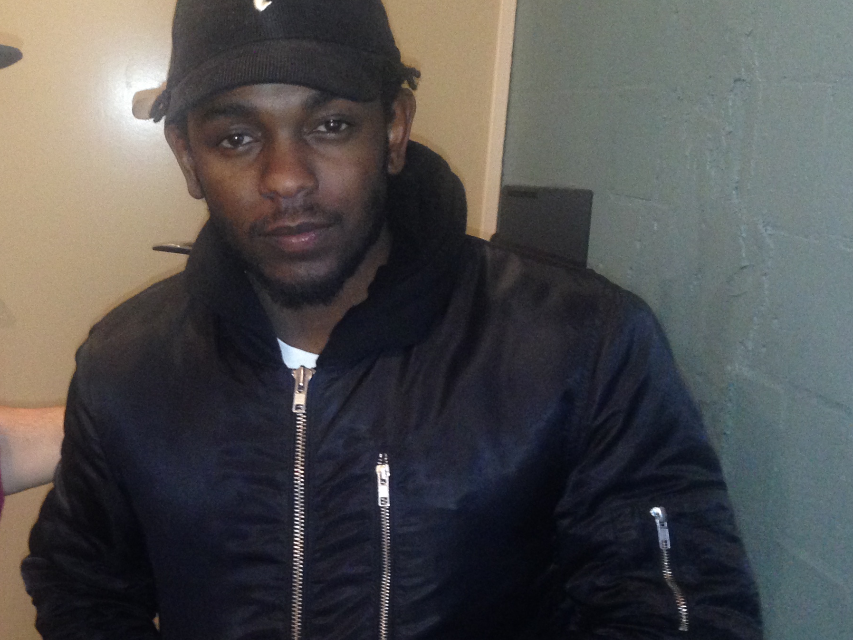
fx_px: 1478
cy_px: 316
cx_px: 155
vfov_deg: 24.4
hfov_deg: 31.3
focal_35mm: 60
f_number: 2.4
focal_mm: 4.12
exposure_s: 1/16
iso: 250
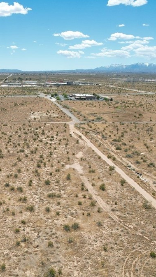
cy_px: 137
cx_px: 19
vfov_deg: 56.6
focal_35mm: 35
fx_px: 257
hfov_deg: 32.2
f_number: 2.8
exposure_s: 1/500
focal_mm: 8.38
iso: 100
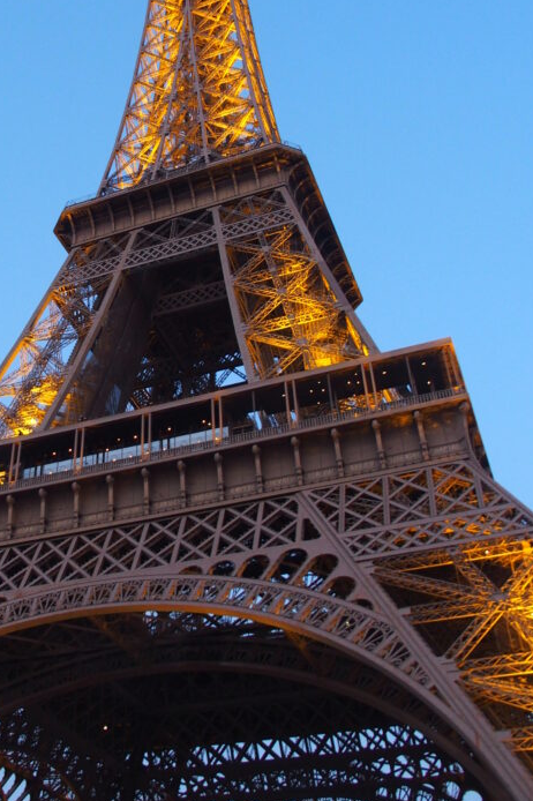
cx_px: 114
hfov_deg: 30.5
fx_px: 956
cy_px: 299
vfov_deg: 45.1
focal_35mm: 43
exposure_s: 1/30
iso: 200
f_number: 2.8
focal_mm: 6
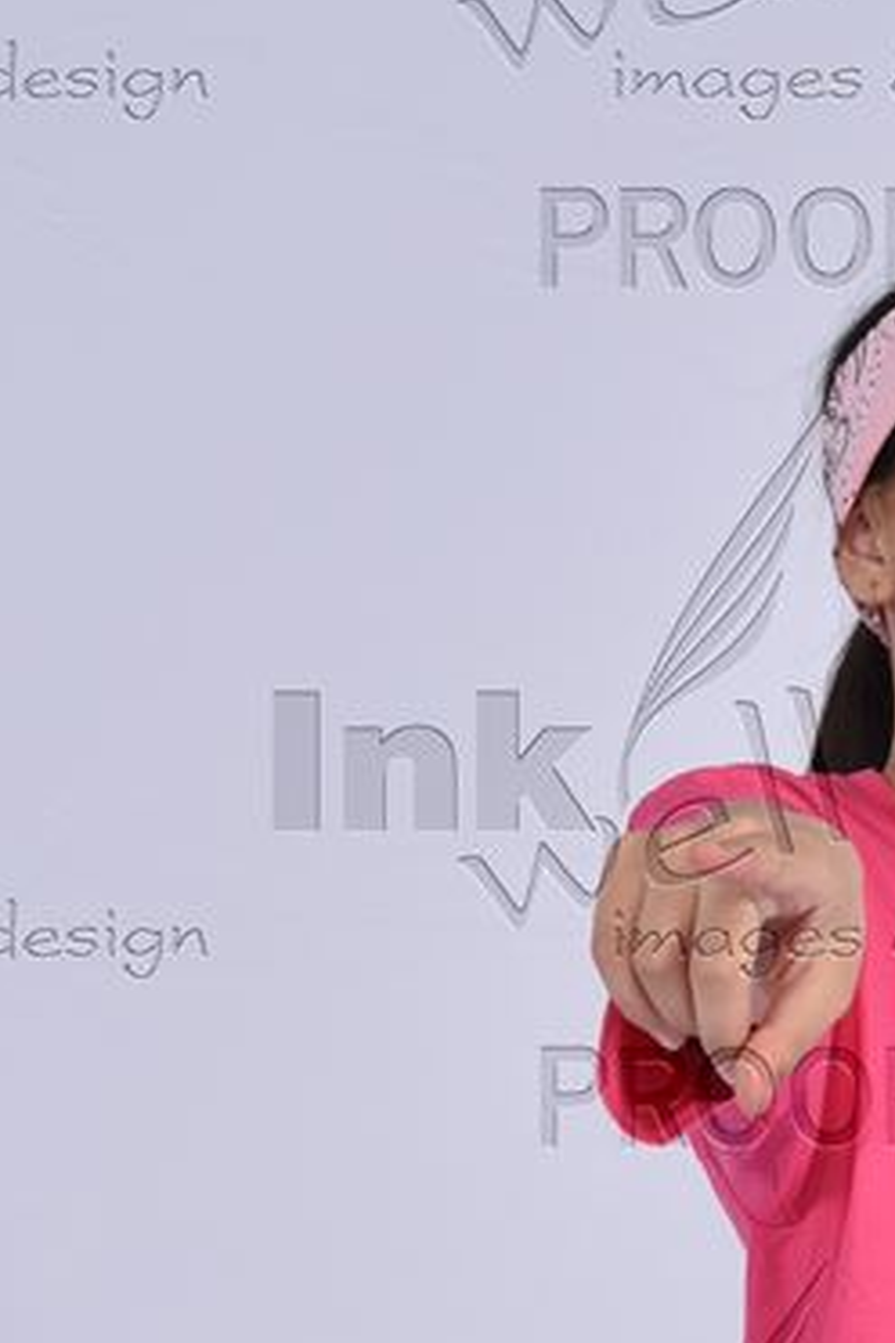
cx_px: 1039
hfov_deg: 8.9
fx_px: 5705
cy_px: 1354
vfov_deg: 13.2
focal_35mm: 153
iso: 250
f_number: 8
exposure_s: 1/200
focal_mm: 38
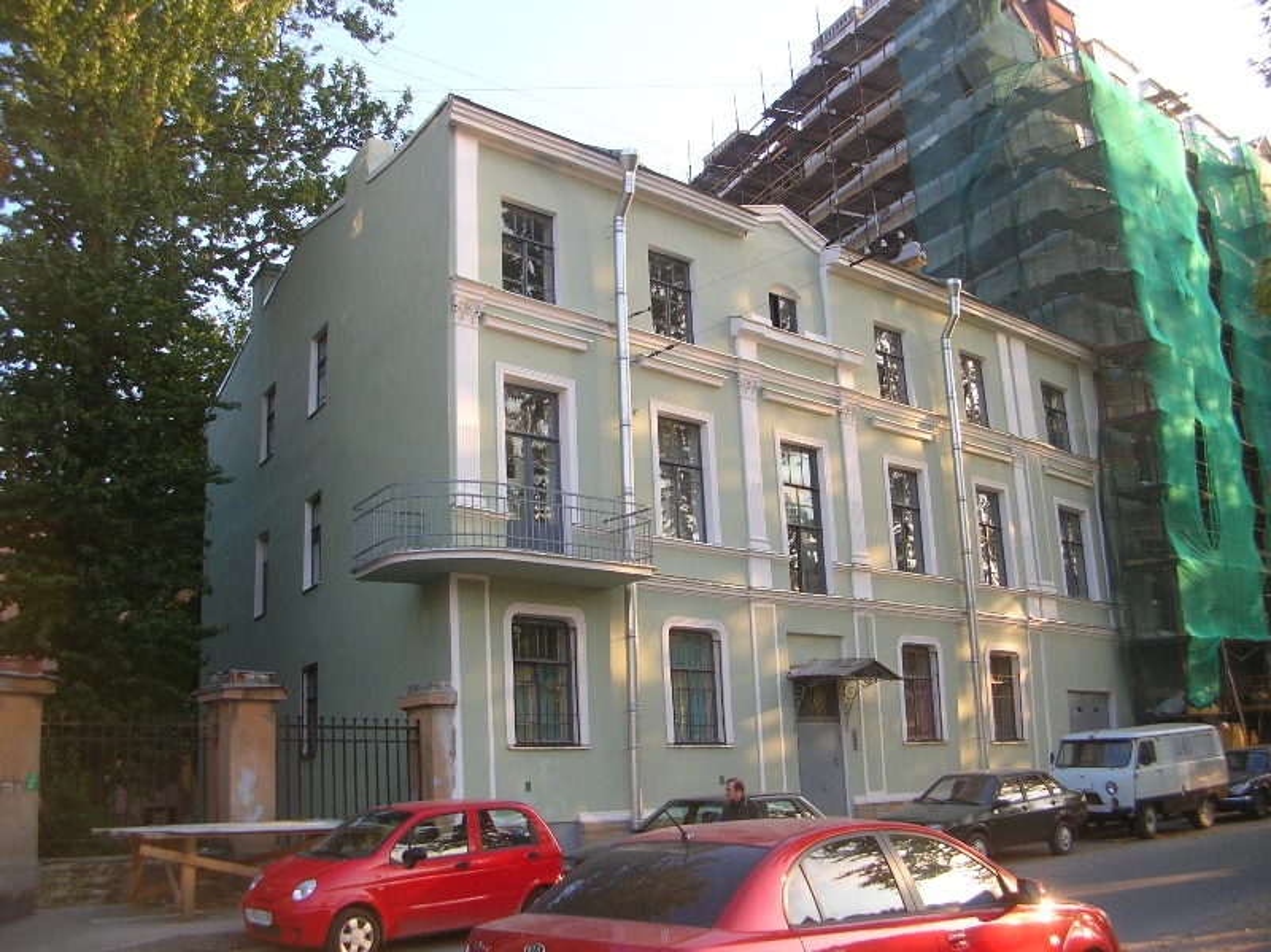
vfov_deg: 40.7
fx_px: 1284
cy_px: 476
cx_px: 636
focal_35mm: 35
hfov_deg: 52.7
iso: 50
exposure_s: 1/143
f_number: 2.8
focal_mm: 5.8
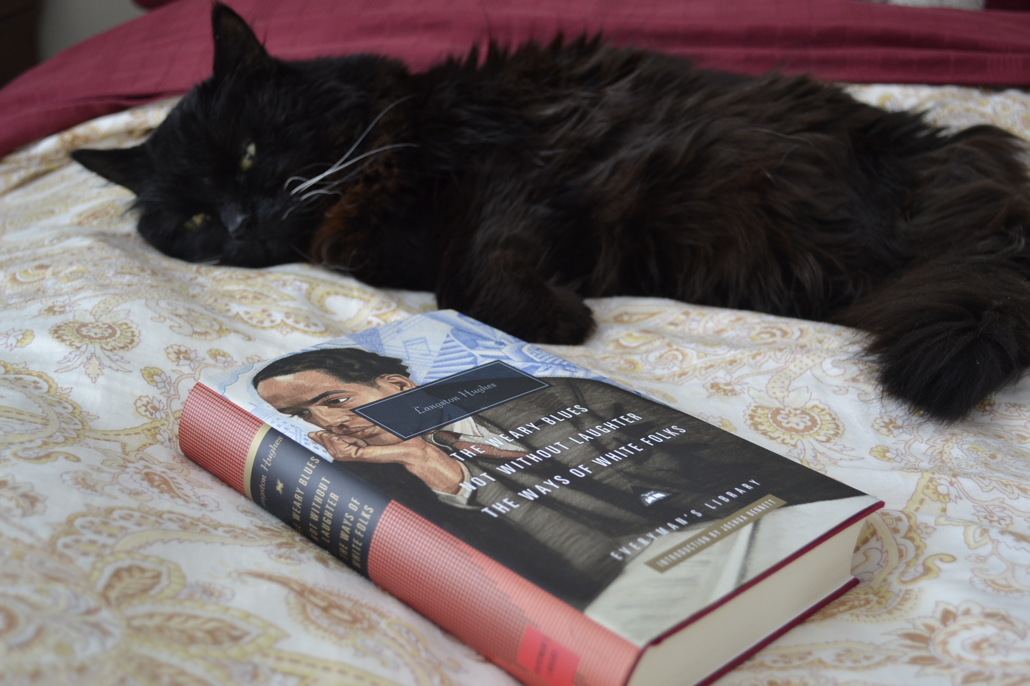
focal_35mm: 44
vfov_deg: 30.8
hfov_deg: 45.0
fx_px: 1244
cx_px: 515
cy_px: 343
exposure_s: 1/13
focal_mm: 29
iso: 400
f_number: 4.5
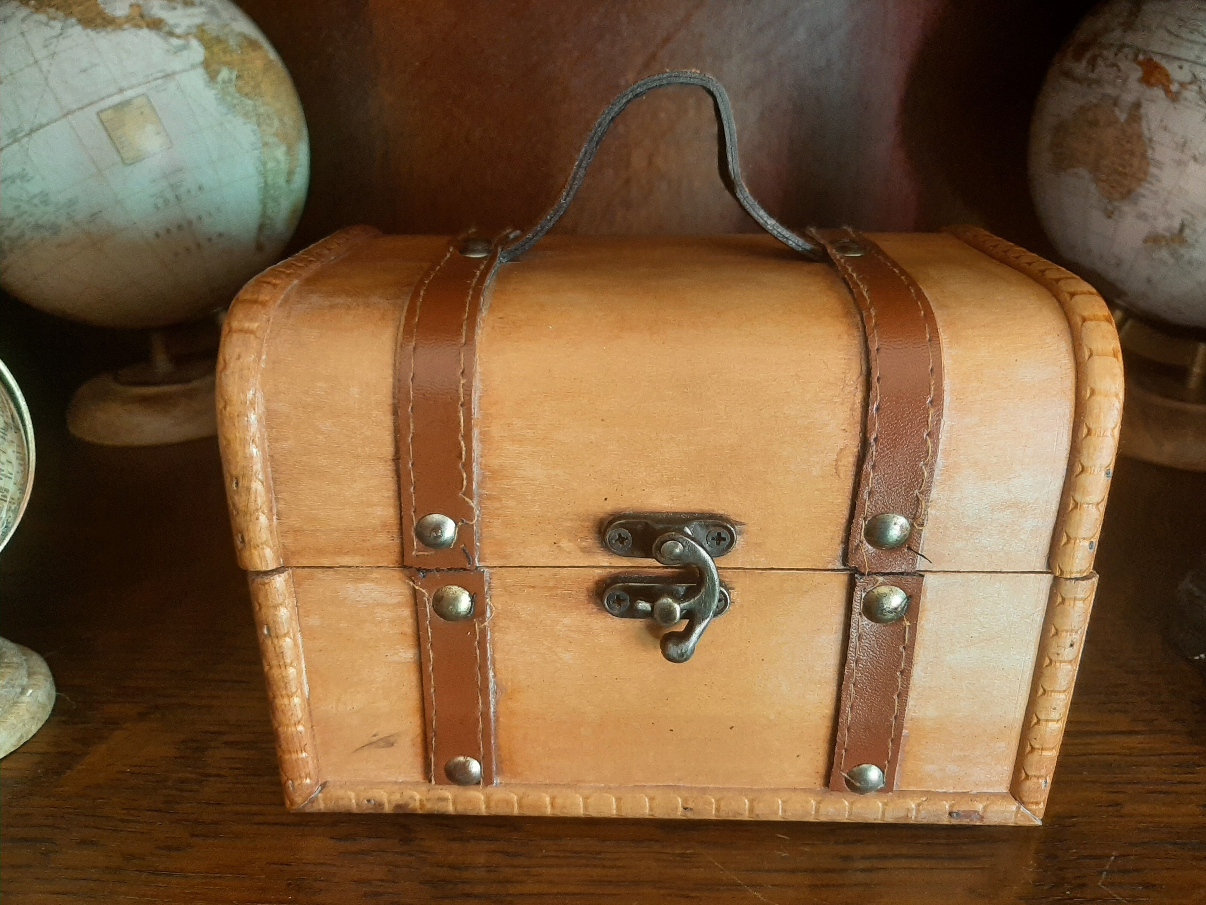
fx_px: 906
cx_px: 603
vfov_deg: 53.1
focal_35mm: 26
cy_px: 452
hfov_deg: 67.3
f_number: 1.7
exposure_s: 1/50
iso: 160
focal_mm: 3.93
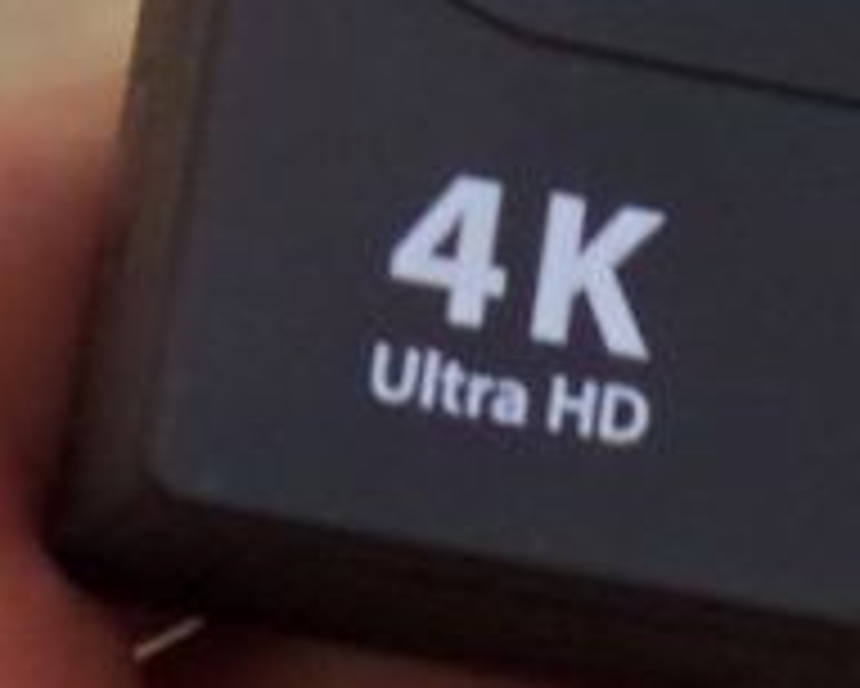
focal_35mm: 335
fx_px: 8531
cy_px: 58
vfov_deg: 4.6
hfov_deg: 5.7
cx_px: 1292
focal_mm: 11.4
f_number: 3.6
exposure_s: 1/20
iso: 800
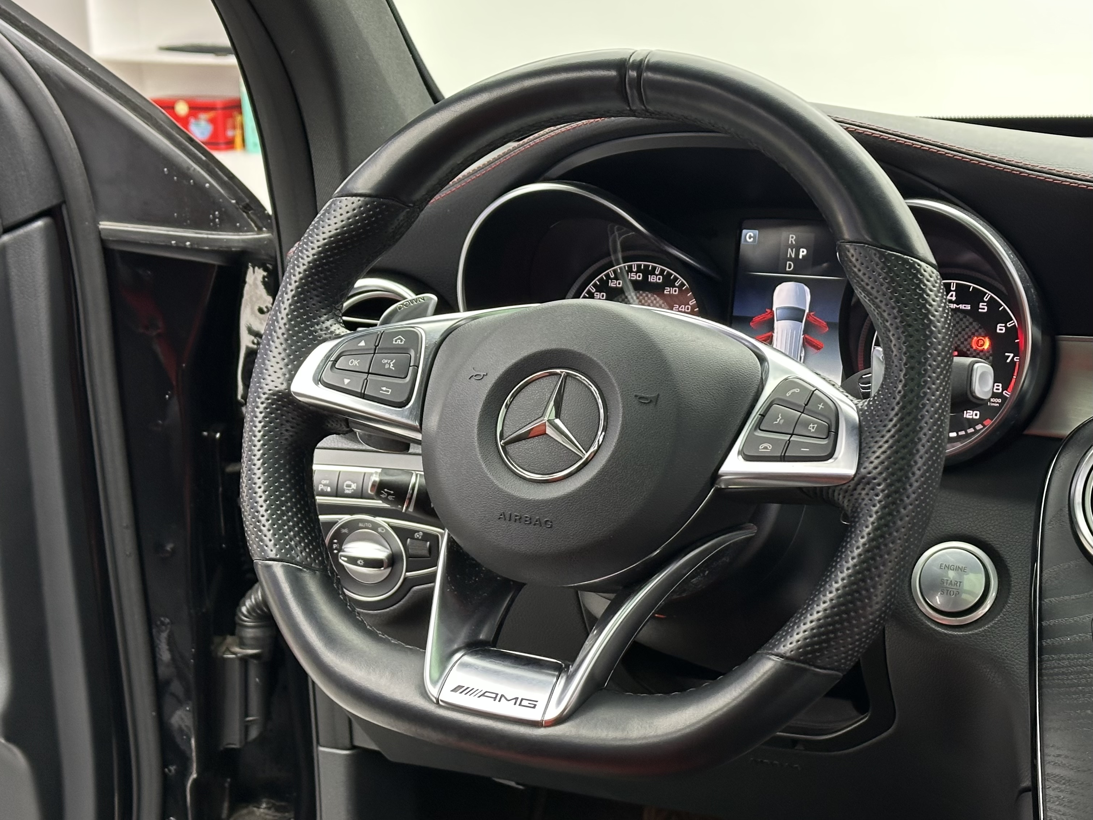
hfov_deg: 39.7
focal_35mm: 48
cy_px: 410
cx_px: 546
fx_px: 1516
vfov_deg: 30.3
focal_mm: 6.86
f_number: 1.78
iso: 160
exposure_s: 1/50
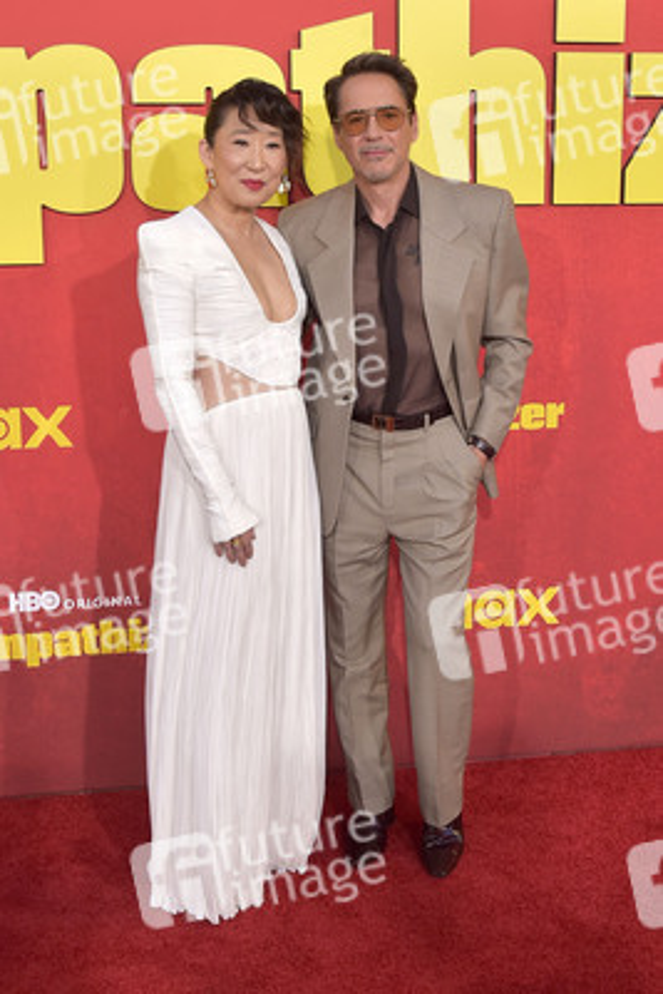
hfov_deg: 37.9
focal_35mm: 35
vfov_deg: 54.4
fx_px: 966
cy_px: 497
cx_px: 332
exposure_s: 1/1250
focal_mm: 35
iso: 1250
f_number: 6.3
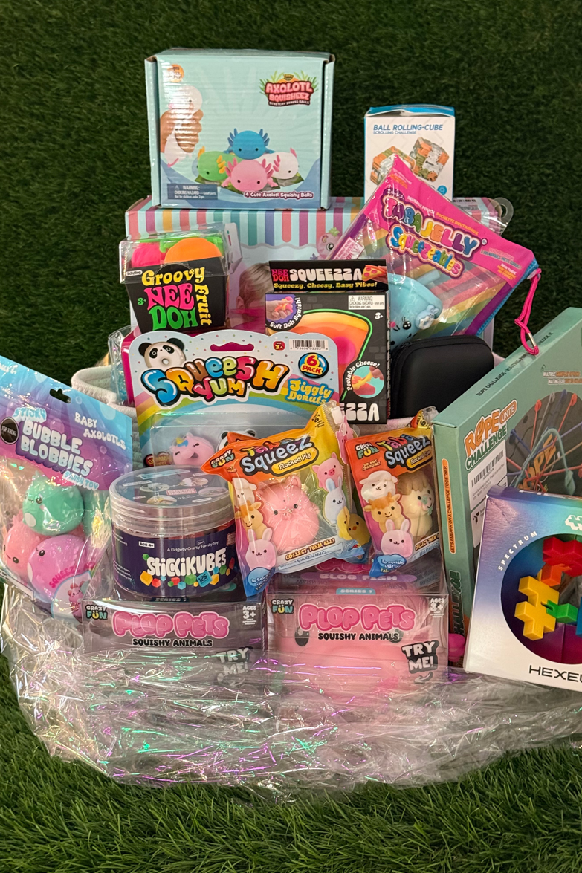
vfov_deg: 38.9
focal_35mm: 51
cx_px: 305
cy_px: 430
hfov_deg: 26.5
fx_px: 1237
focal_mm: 6.76
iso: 500
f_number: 1.78
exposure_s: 1/30
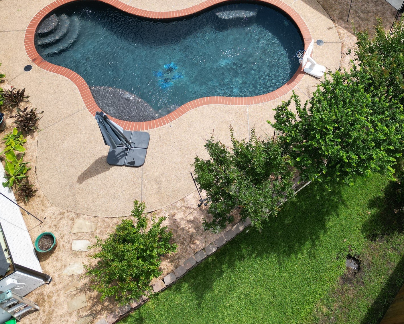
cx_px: 260
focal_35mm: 34
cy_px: 108
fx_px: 407
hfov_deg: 52.1
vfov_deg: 42.8
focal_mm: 6.72
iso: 130
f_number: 1.7
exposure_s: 1/2500
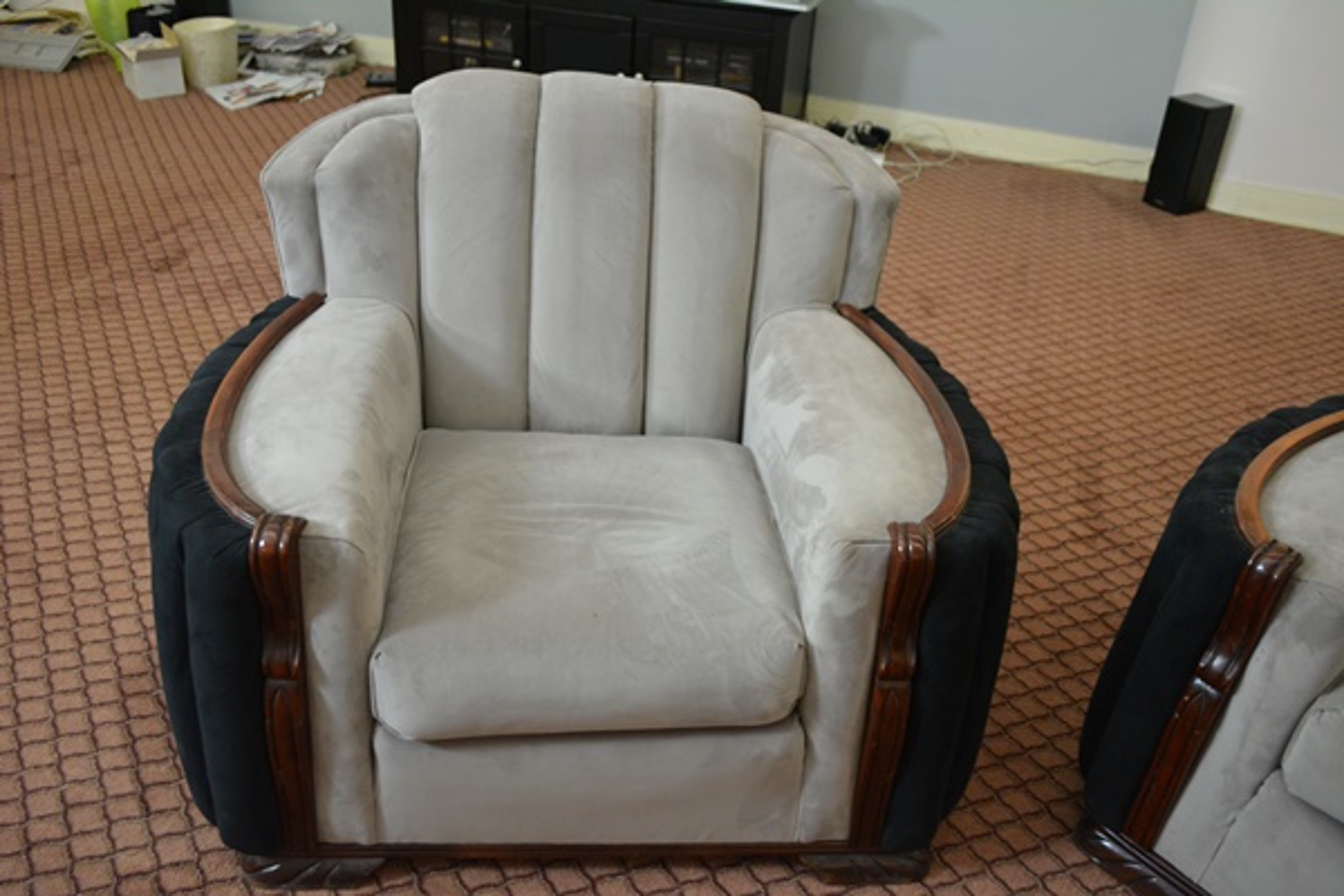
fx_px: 1120
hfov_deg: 61.9
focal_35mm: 30
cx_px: 672
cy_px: 448
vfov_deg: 43.6
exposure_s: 1/30
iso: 1600
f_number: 3.8
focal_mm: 20
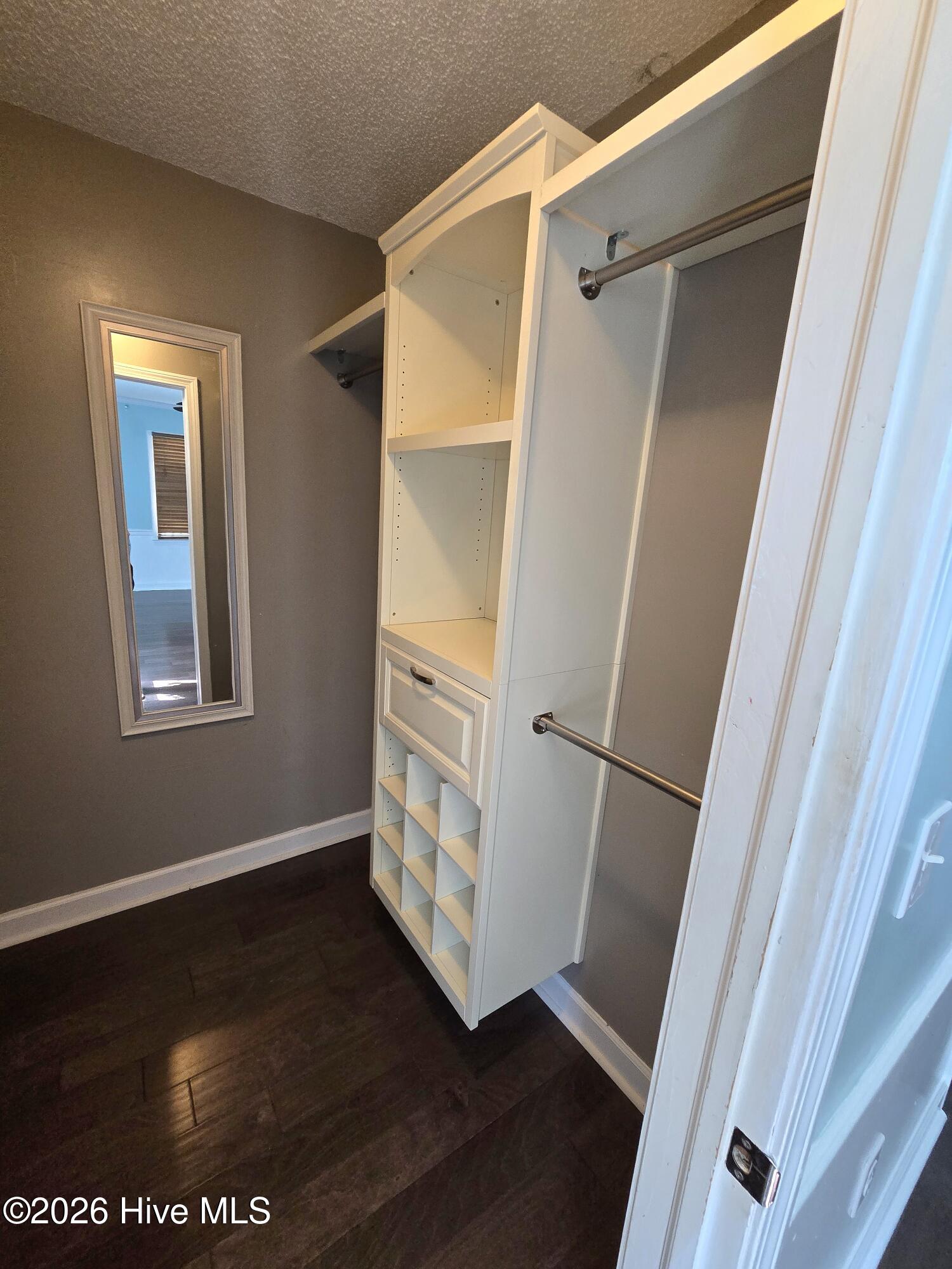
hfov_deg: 89.9
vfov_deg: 106.2
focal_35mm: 13
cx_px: 476
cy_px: 634
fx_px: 477
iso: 400
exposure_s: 1/60.2
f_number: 2.2
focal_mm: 2.2
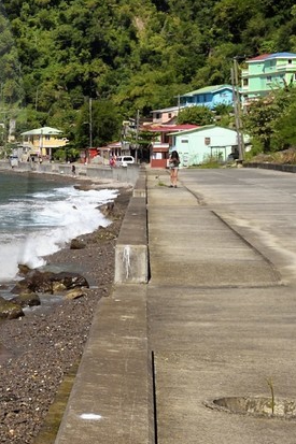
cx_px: -415
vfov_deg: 21.8
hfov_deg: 11.9
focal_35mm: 93
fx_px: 1148
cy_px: 156
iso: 200
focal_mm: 24
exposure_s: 1/320
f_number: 13
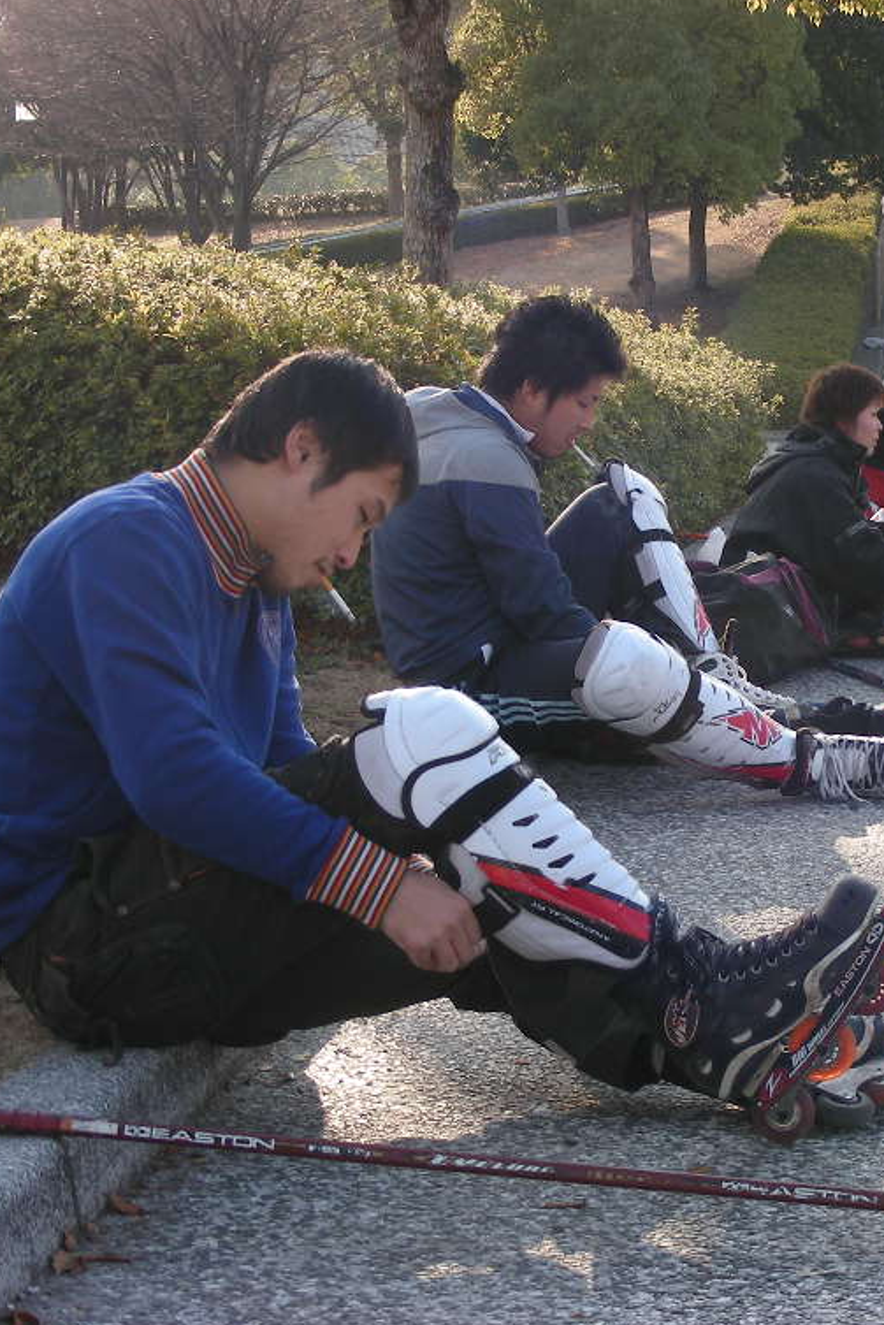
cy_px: 661
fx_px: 3276
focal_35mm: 89
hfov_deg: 15.3
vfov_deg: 22.9
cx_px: 712
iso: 50
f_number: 4
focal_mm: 10.5
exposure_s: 1/130
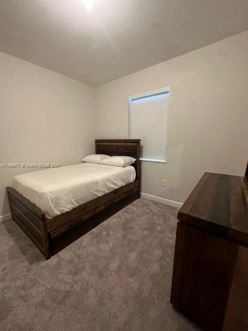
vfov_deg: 102.1
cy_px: 166
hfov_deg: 85.7
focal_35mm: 14
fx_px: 134
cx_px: 124
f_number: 2.2
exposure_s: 1/60
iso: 500
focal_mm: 2.22
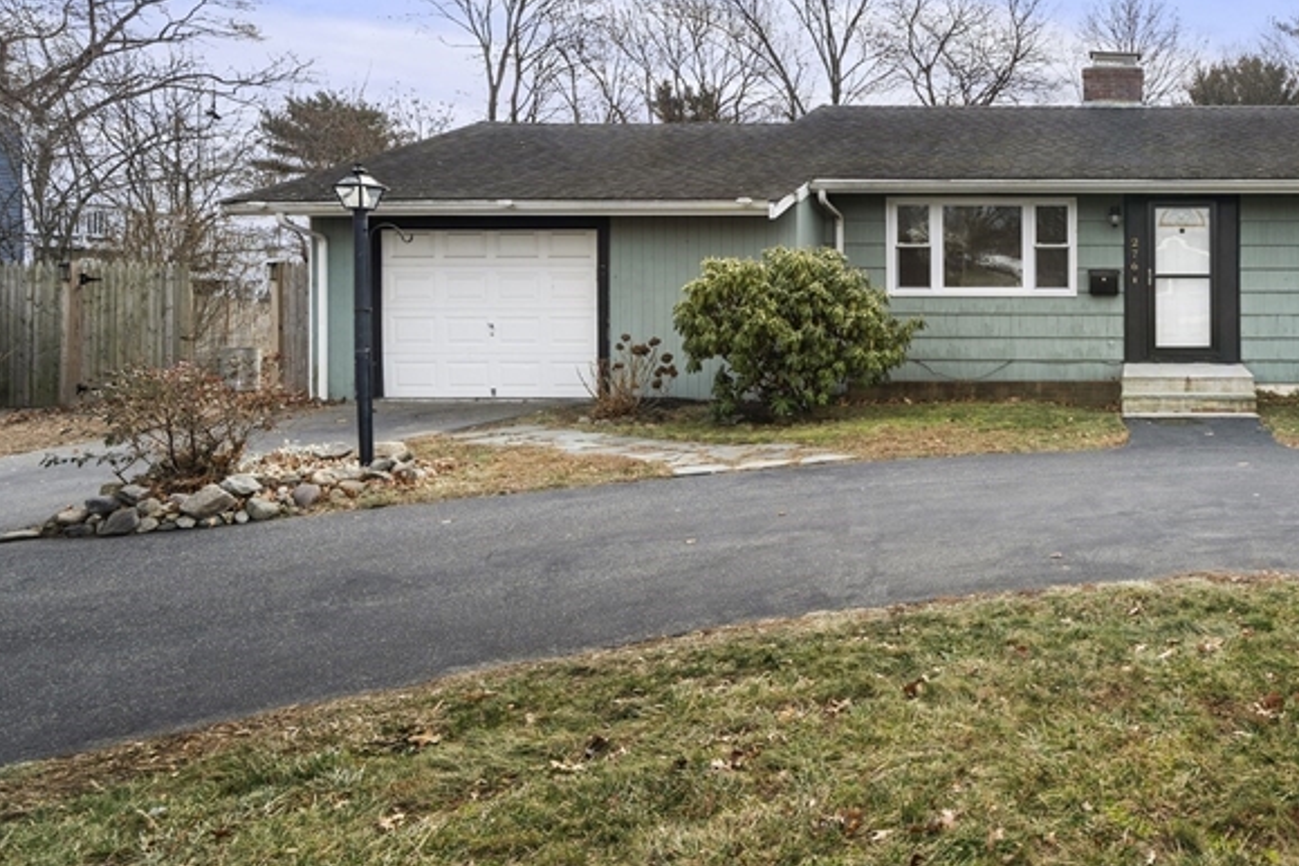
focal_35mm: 23
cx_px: 1122
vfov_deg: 53.3
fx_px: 830
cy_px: 246
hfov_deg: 65.6
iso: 320
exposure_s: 1/320
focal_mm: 13
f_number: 7.1
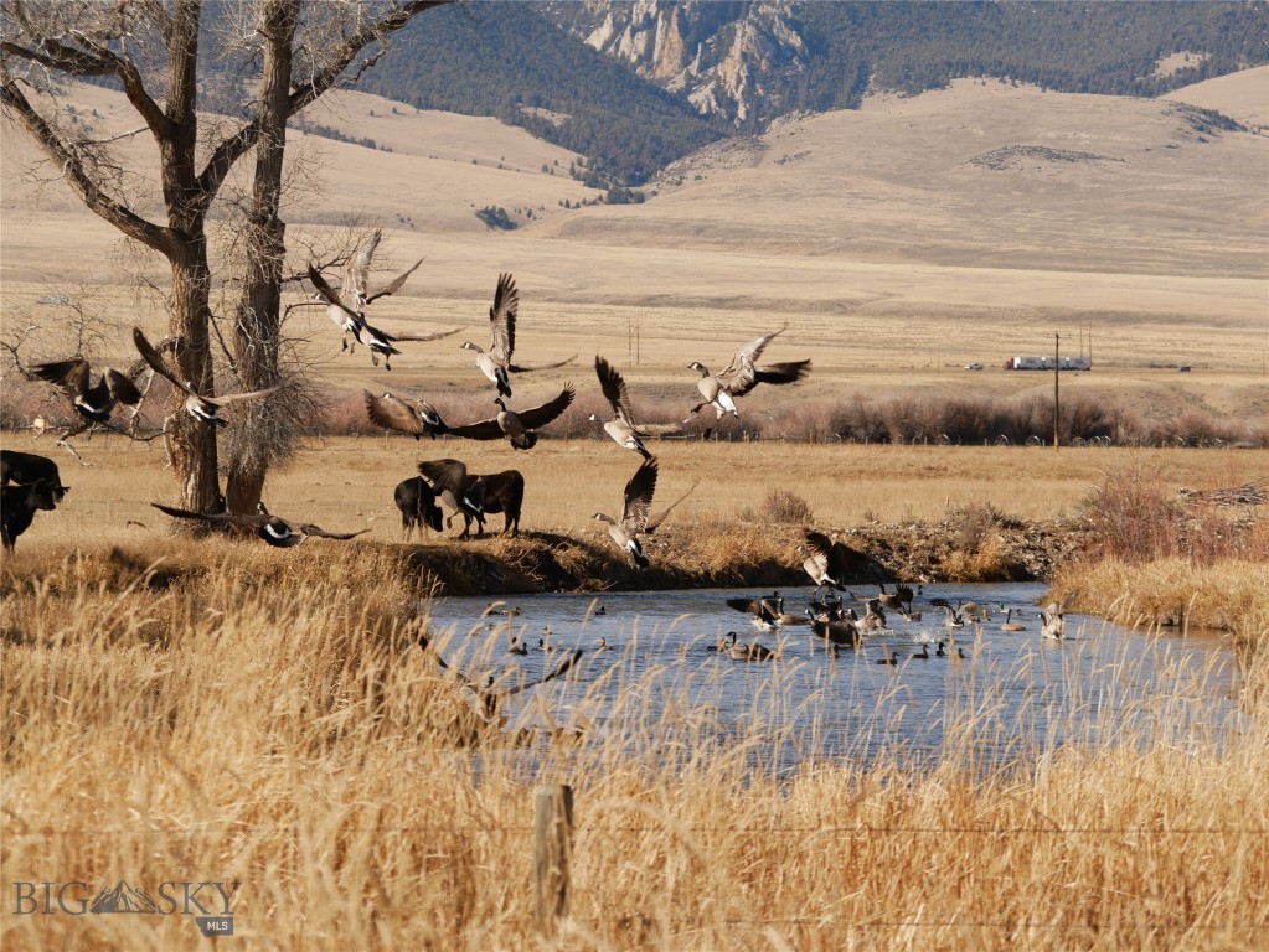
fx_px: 7921
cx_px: 634
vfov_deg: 6.9
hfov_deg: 9.2
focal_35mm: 216
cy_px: 476
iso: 200
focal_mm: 108
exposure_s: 1/800
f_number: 6.3
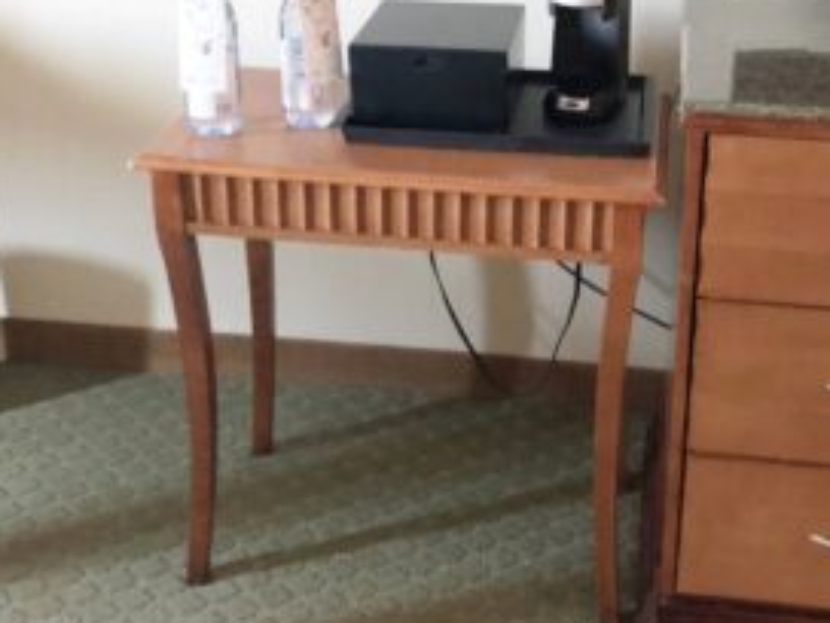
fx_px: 935
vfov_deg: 36.5
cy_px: 220
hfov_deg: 47.4
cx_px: 517
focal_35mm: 39
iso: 125
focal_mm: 3.99
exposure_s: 1/4
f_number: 1.8
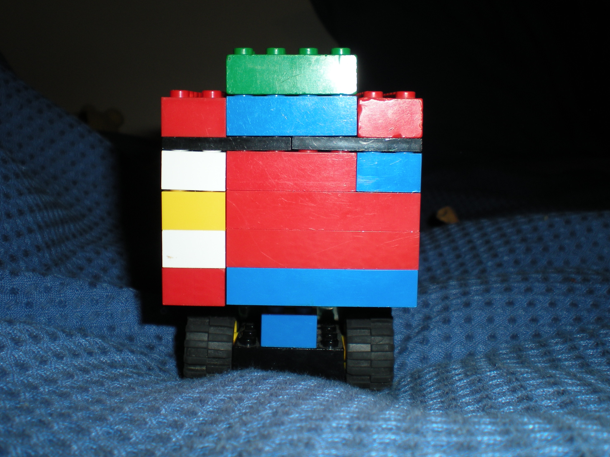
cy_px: 205
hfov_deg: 44.8
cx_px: 291
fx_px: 740
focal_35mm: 42
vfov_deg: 34.3
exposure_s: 1/60
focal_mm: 6.3
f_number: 4.6
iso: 64
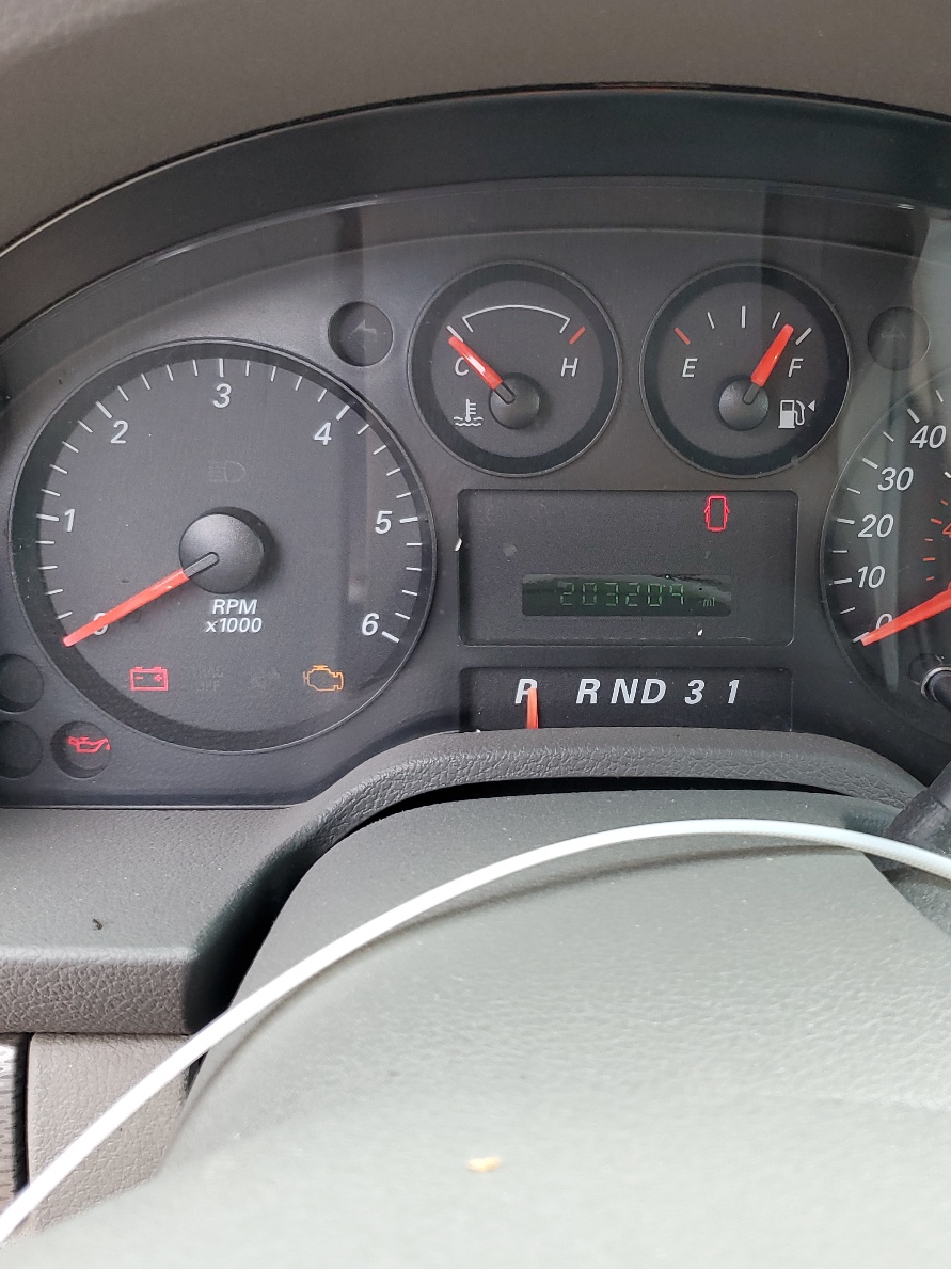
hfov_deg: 40.3
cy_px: 639
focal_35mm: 35
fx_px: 1283
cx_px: 611
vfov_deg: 52.6
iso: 72
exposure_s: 1/120
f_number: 1.5
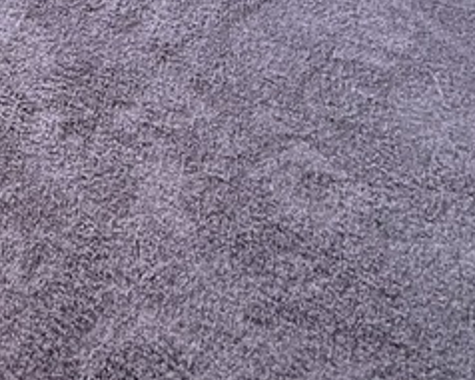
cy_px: -398
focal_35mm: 62
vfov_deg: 17.2
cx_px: -166
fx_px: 871
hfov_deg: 25.6
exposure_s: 1/120
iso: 320
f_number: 2.2
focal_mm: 2.22
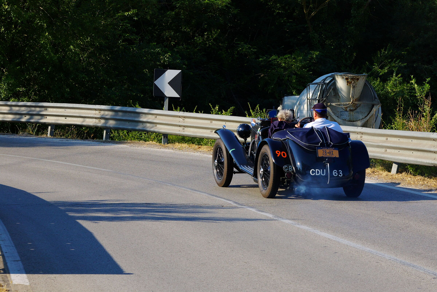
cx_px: 218
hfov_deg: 12.7
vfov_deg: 8.5
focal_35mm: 162
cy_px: 146
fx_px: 1967
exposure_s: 1/500
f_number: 9.5
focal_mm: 108
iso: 400
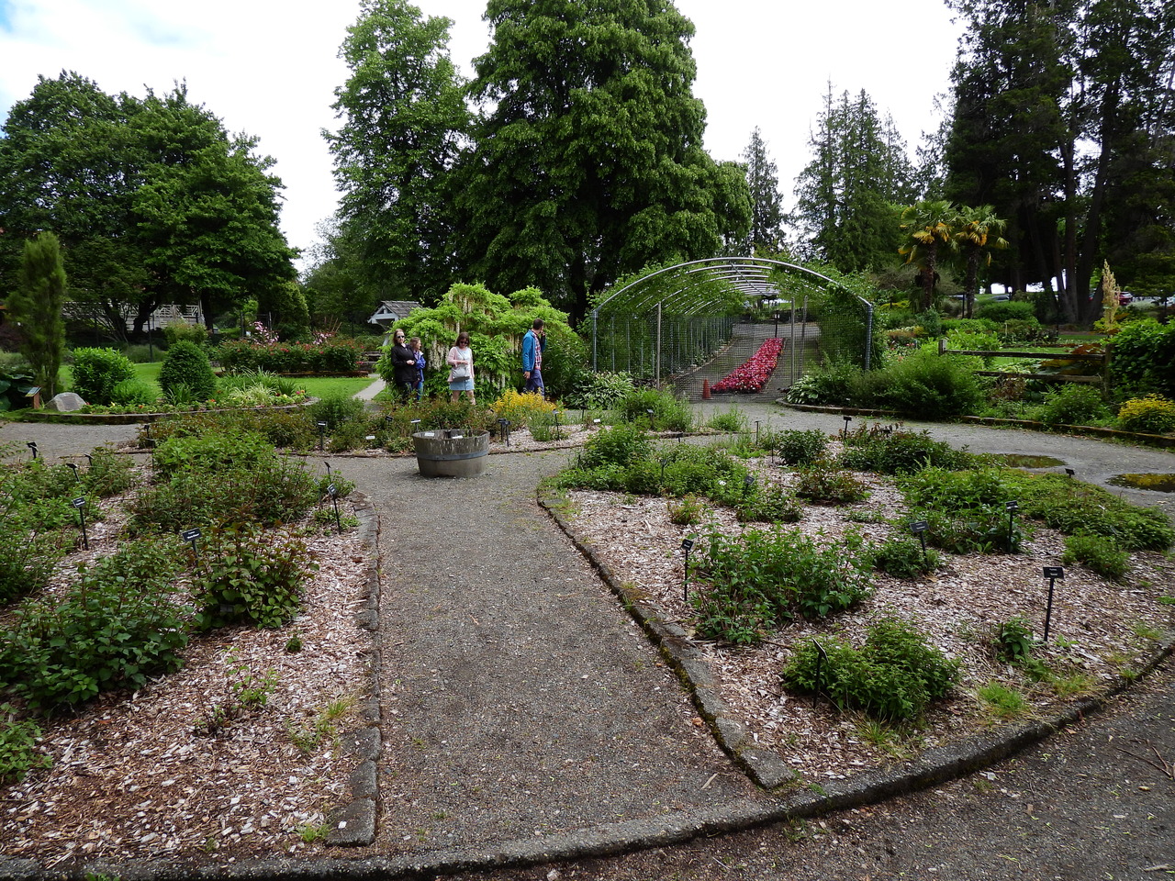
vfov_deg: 56.8
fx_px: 815
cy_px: 440
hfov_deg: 71.6
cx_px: 588
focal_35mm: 24
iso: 100
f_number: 2.8
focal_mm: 4.3
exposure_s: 1/1000
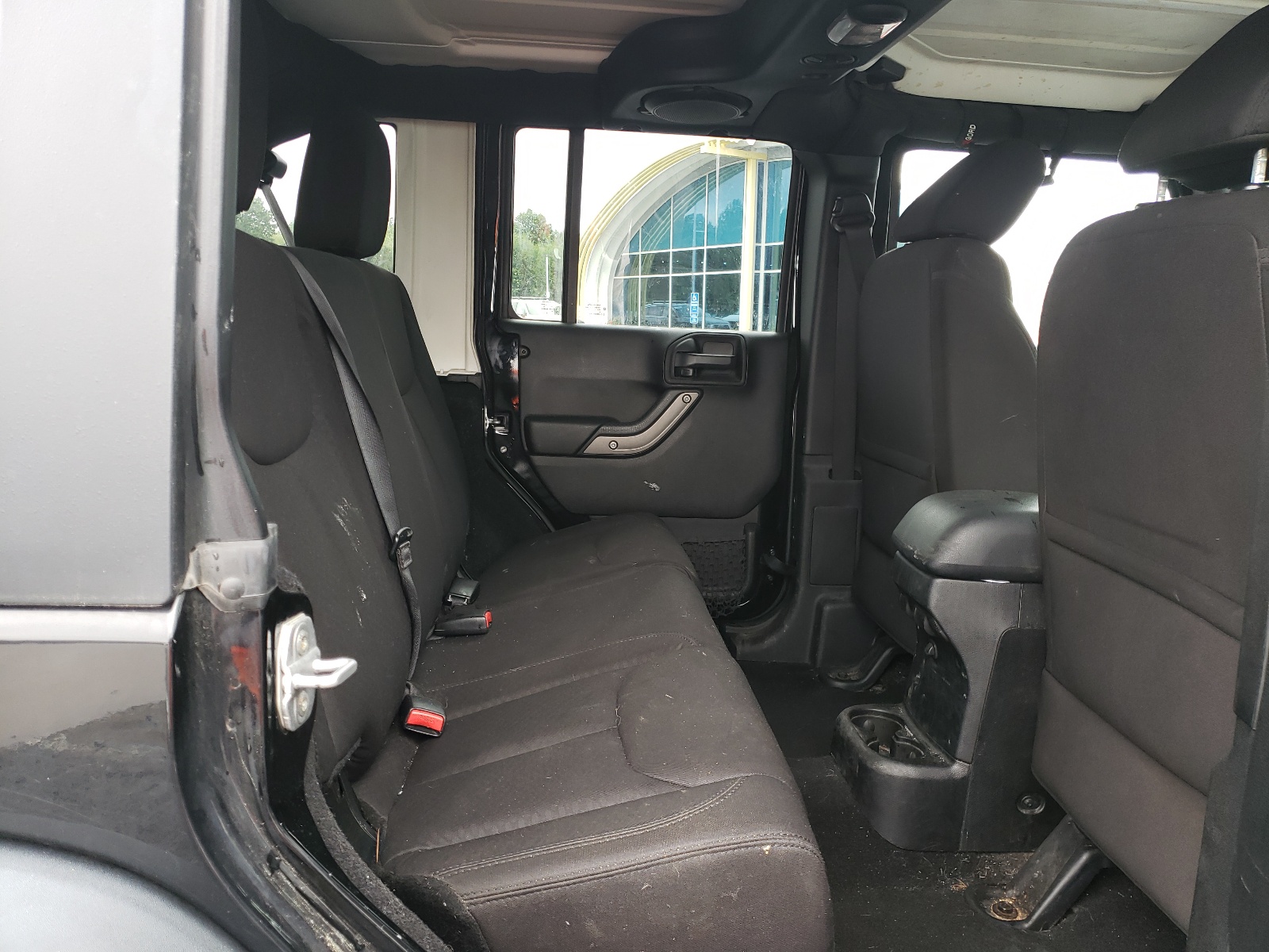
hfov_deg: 67.3
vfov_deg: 53.1
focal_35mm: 26
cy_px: 476
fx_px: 953
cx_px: 634
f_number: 1.5
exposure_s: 1/60.2
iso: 64
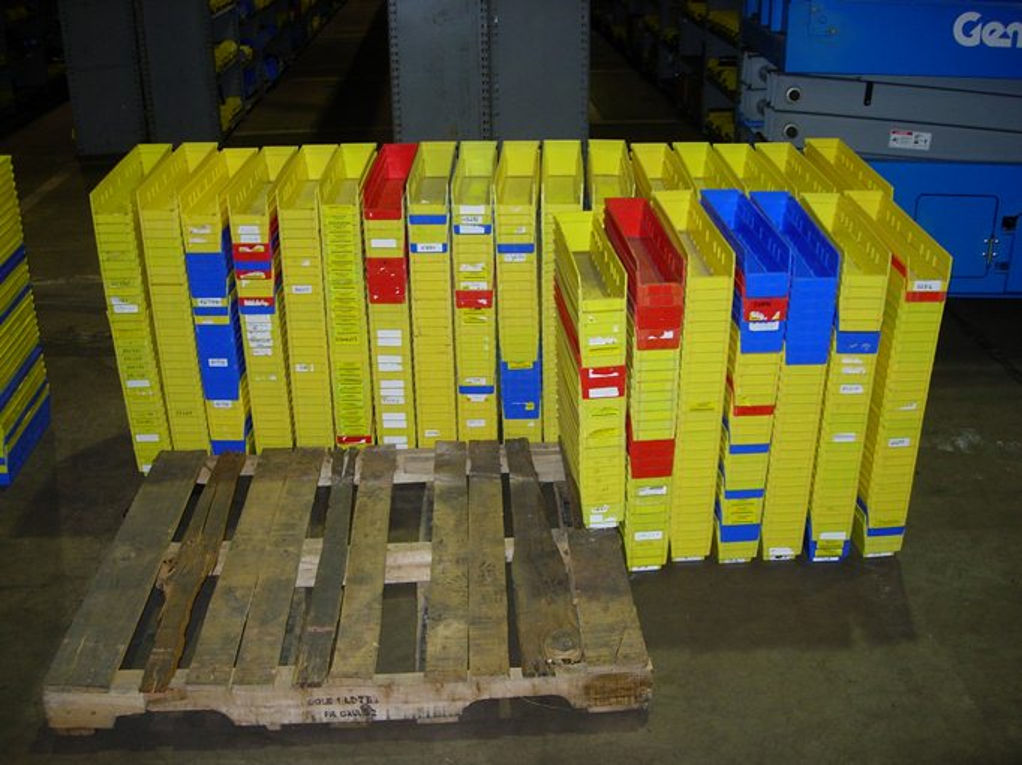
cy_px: 382
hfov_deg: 49.0
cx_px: 511
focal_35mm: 38
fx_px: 1122
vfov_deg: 37.7
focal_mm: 7.8
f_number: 2.8
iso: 79
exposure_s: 1/64
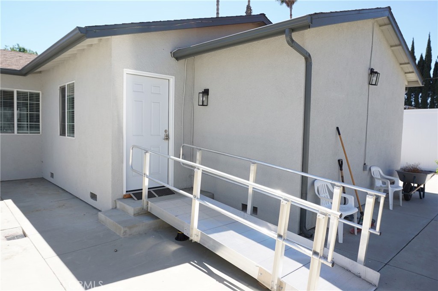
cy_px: 146
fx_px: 292
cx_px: 219
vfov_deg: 53.0
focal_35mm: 24
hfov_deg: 73.8
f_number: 8
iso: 100
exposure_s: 1/125
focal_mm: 16
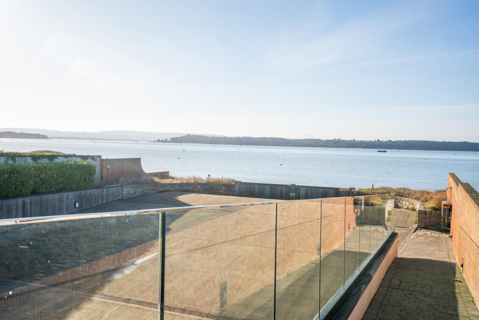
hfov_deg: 54.4
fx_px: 466
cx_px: 240
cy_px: 160
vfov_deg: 37.9
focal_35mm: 35
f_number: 11
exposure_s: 1/200
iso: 250
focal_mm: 35
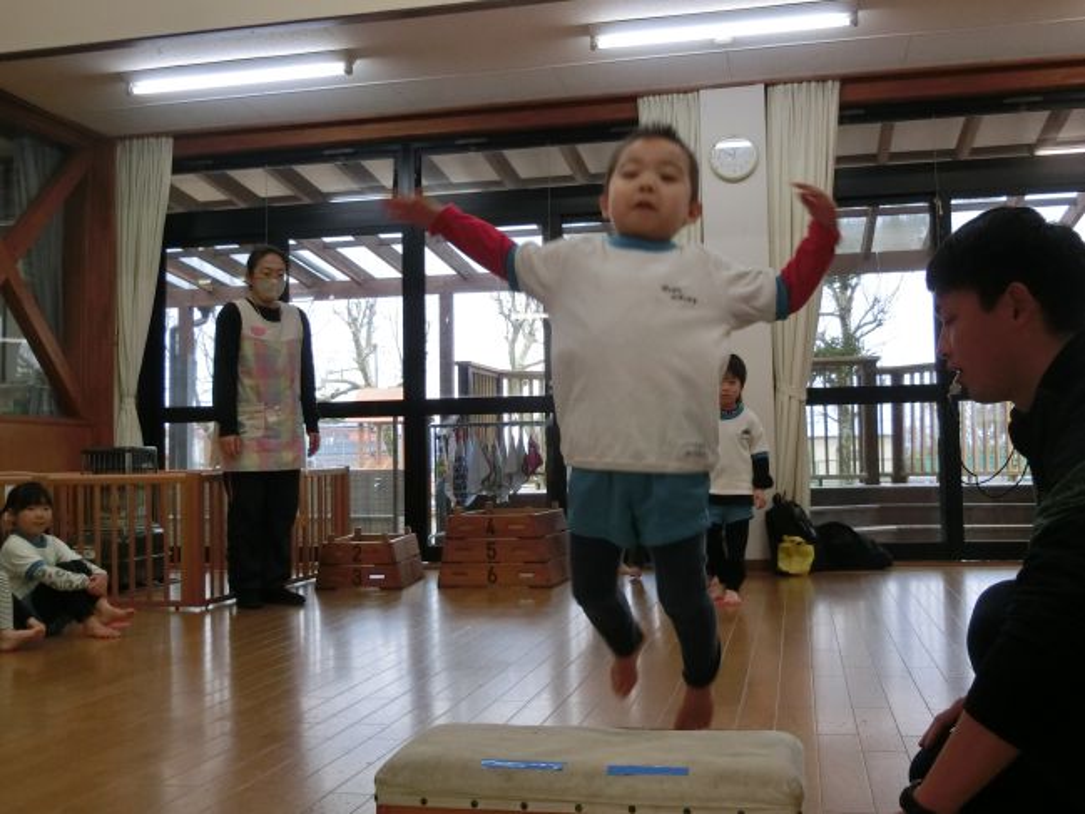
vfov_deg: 36.8
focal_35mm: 39
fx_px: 1223
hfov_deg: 47.9
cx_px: 542
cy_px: 407
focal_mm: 6.9
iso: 320
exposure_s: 1/125
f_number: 4.1
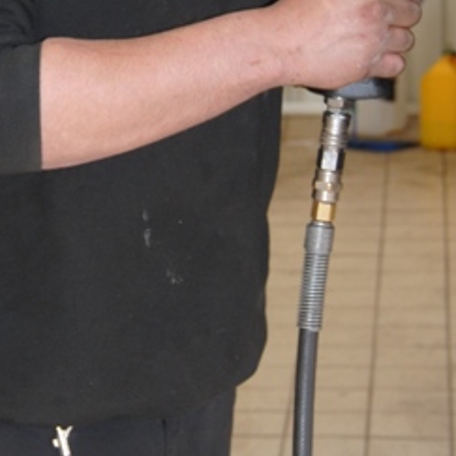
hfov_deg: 10.1
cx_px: 108
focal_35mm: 172
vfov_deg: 10.1
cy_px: 0
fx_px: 2563
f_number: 4.5
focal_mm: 32
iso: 200
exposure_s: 1/60
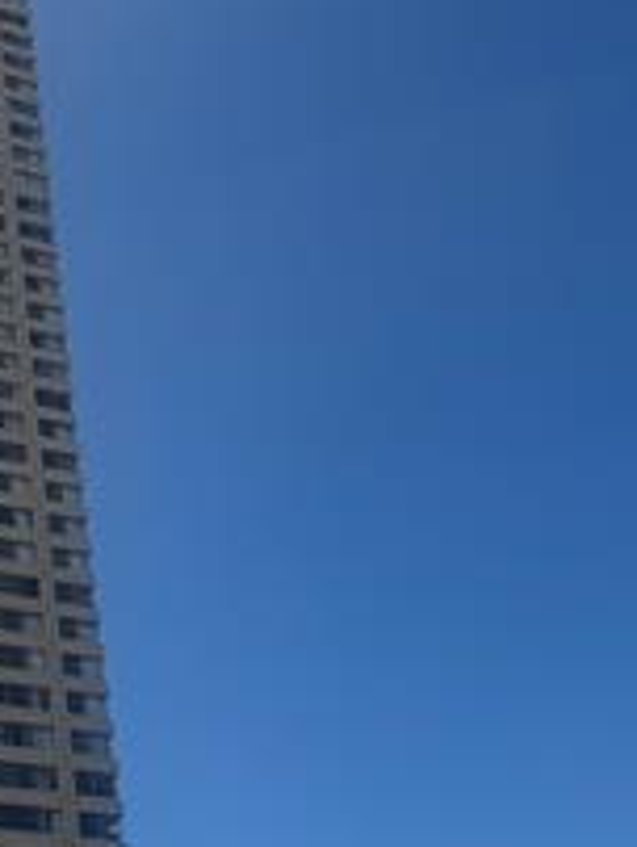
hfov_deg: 23.9
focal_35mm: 57
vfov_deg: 33.4
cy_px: 579
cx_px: -80
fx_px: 1396
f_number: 1.78
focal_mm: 6.76
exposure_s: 1/6711
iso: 80
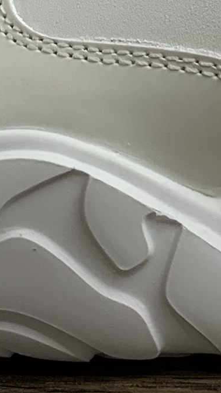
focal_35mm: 170
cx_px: 329
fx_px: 1771
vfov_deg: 11.9
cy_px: -247
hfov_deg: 7.0
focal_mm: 4.25
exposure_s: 1/121
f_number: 1.8
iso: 32
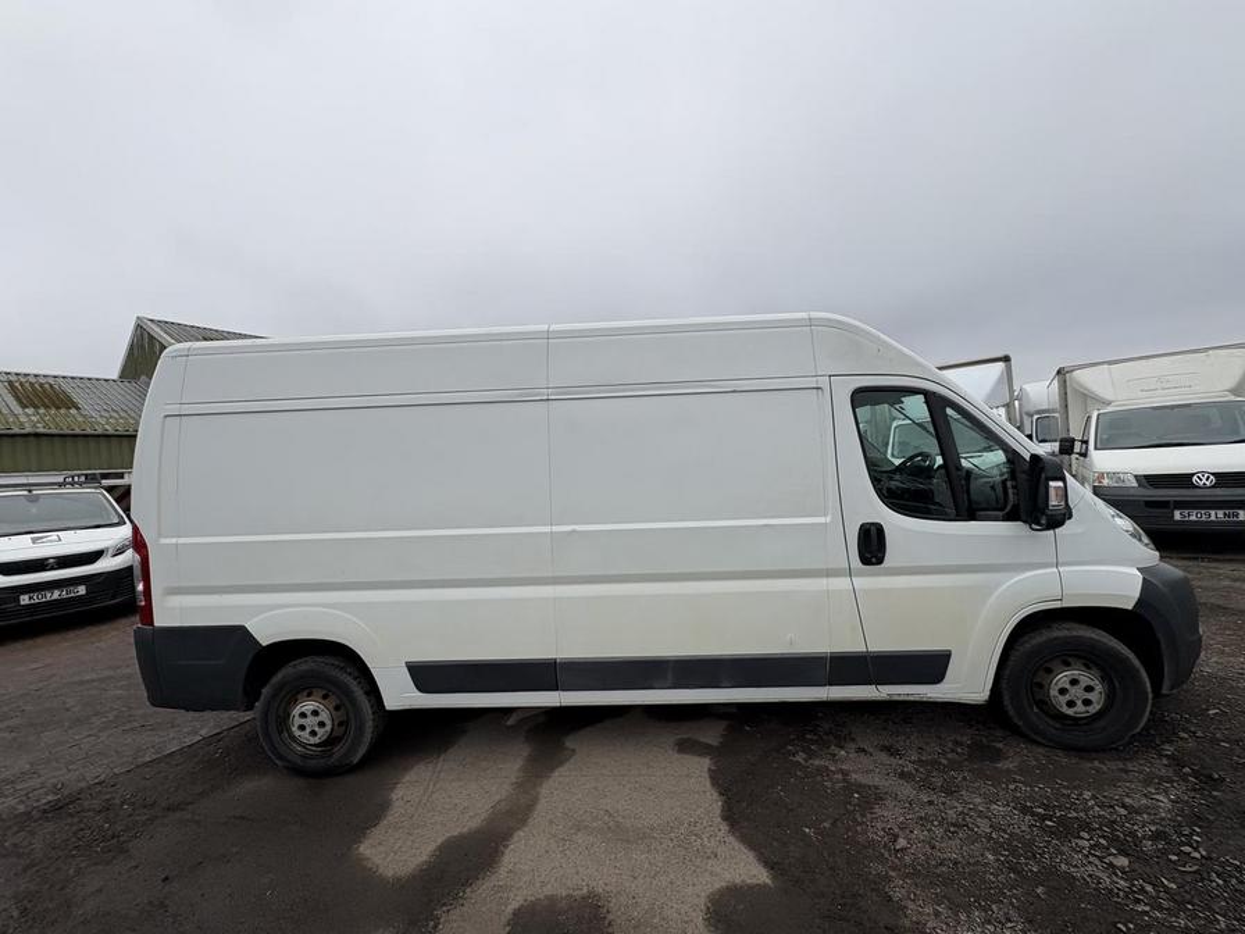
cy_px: 467
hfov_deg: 102.1
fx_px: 504
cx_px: 622
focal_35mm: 14
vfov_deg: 85.7
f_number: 2.2
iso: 40
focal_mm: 2.22
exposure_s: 1/756
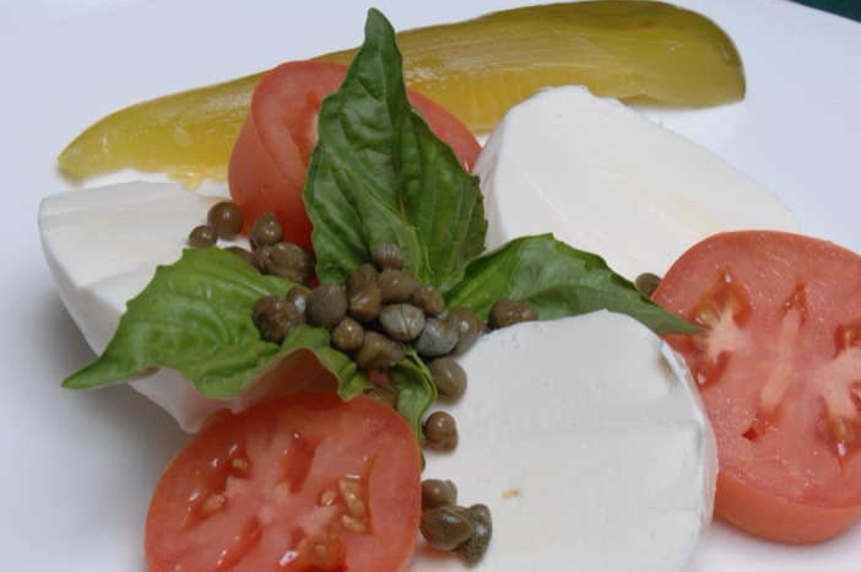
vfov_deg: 12.9
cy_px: 322
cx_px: 422
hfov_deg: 19.3
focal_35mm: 106
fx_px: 2532
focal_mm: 62
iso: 100
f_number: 16
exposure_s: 1/125
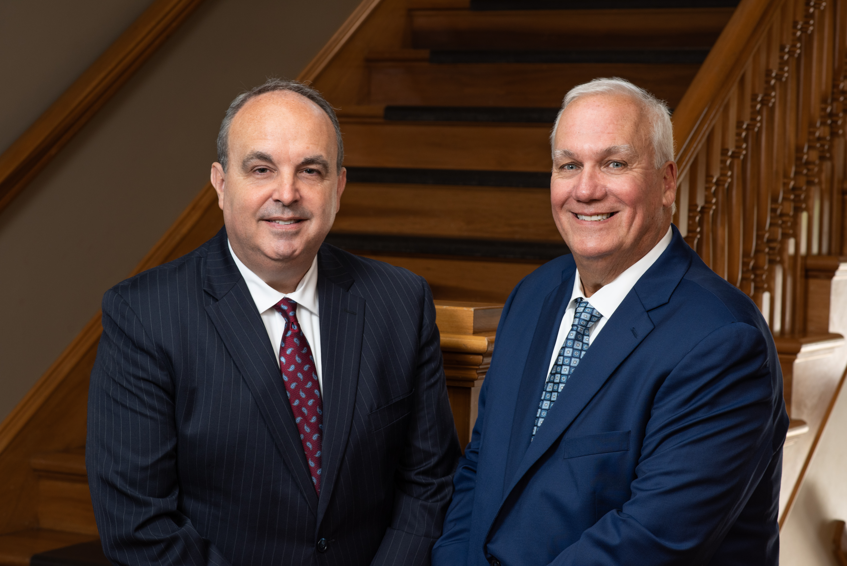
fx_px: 2000
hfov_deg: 23.9
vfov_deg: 16.1
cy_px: 283
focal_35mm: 85
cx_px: 424
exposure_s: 1/50
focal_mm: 85
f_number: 8
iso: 400
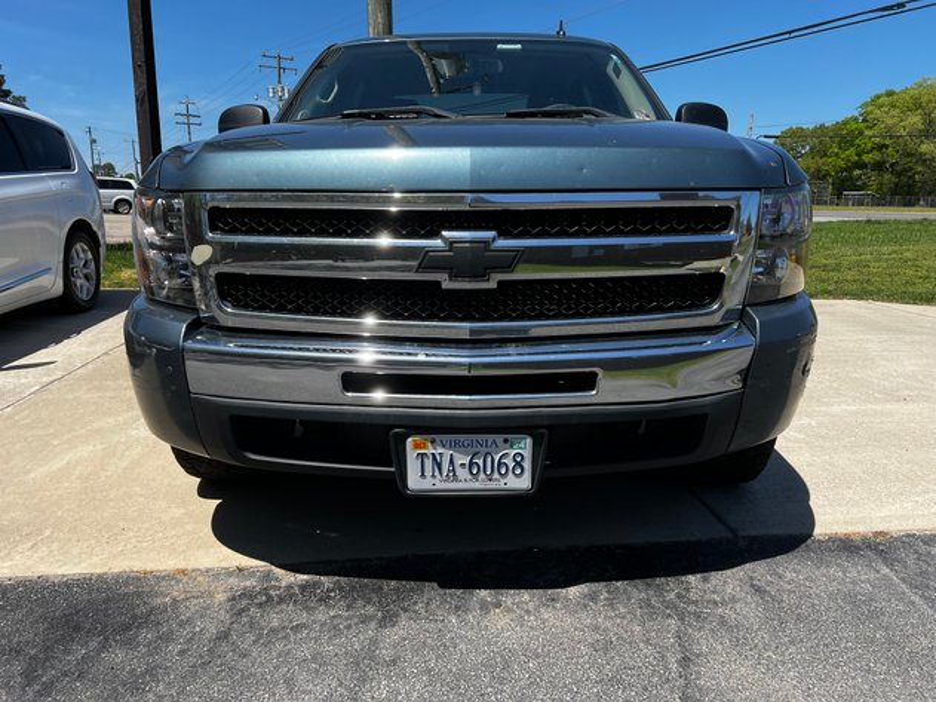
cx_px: 468
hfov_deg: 67.3
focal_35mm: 26
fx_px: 703
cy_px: 351
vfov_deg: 53.0
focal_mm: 5.7
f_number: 1.5
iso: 50
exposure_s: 1/3077
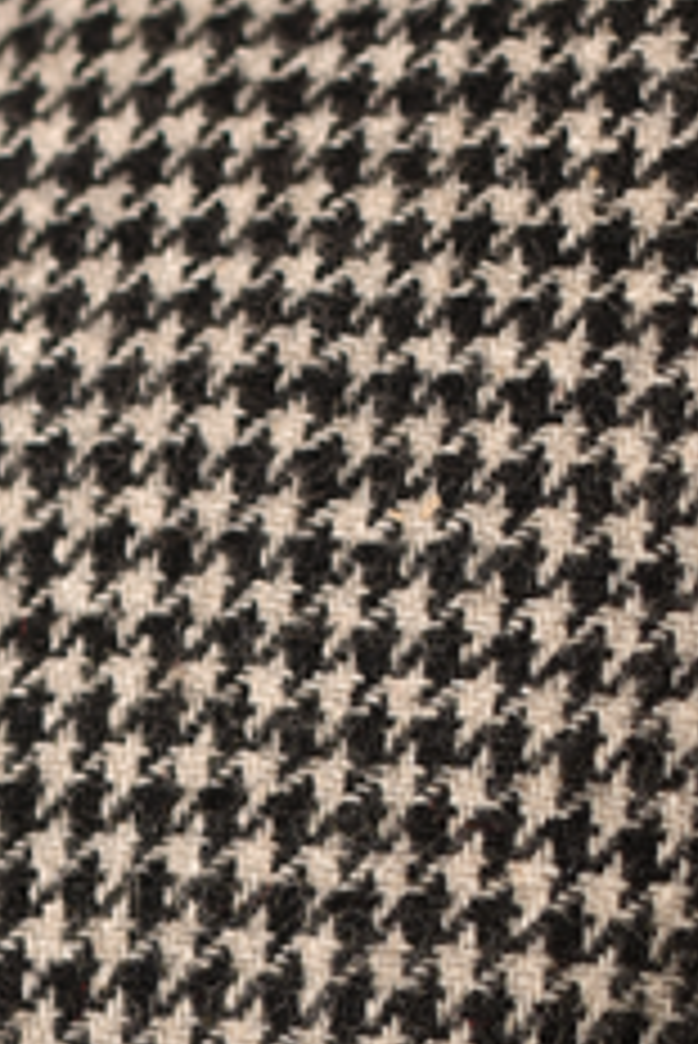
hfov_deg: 5.6
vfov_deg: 8.3
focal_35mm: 237
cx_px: -921
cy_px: 2043
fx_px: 6882
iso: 200
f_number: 2.2
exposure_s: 1/1250
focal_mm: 50
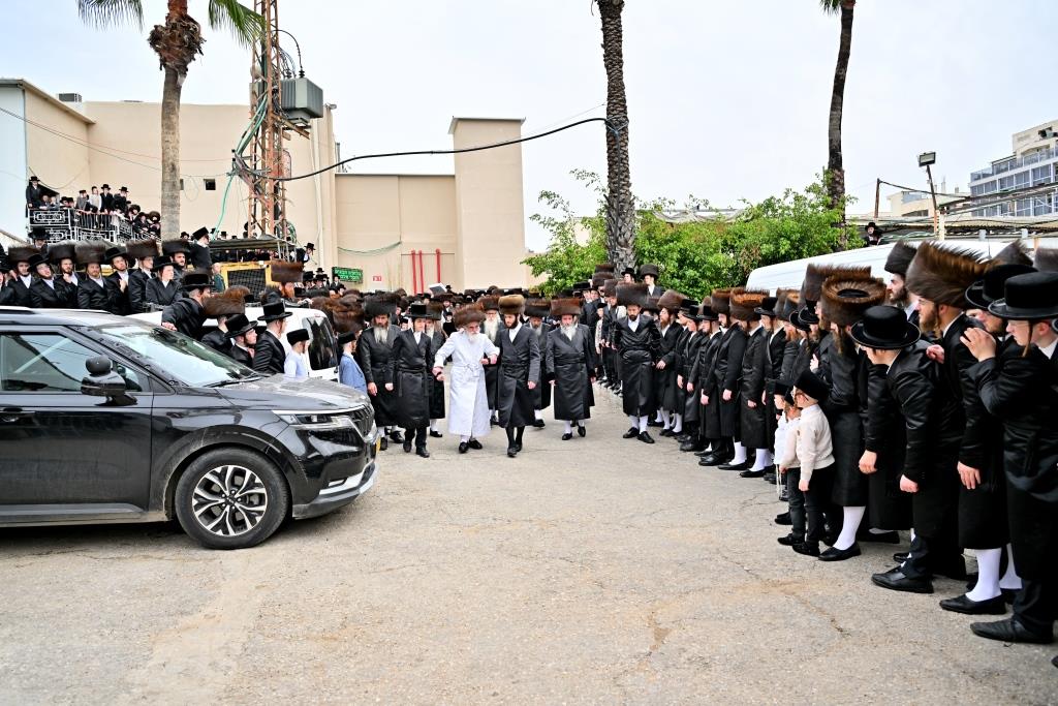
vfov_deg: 53.1
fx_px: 705
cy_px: 353
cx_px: 529
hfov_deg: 73.7
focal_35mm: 24
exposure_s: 1/640
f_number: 4
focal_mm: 24
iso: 100
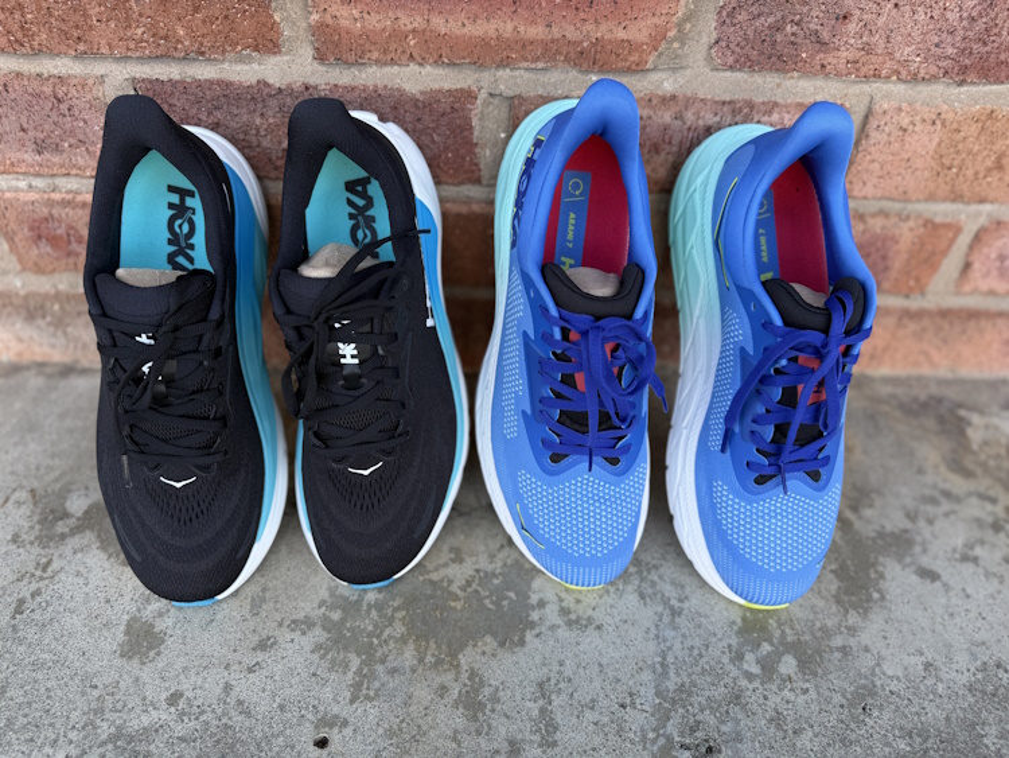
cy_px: 379
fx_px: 700
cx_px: 504
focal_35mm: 24
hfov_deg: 71.6
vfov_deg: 56.8
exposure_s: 1/232
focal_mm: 6.76
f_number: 1.78
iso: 64
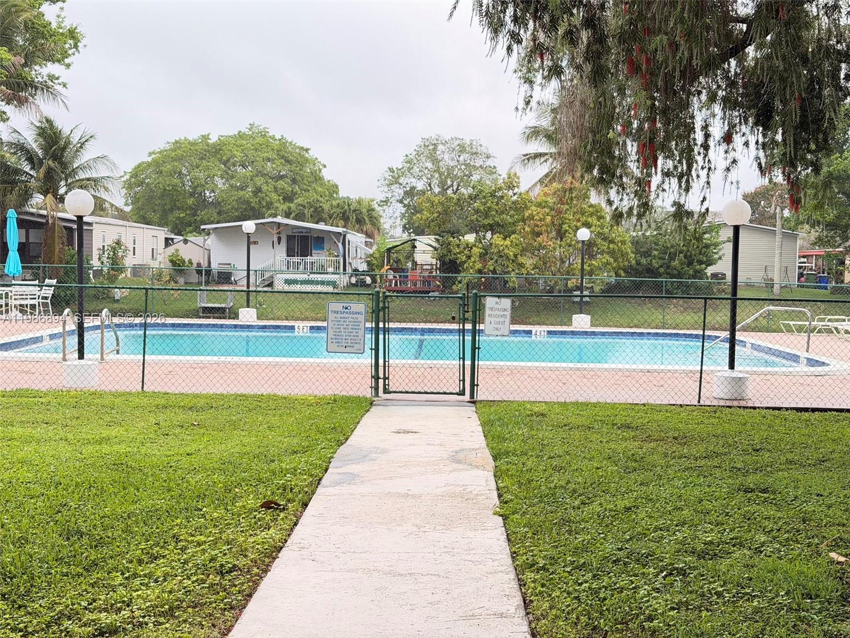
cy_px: 319
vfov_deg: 30.3
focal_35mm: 48
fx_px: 1179
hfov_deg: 39.7
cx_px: 425
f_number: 1.78
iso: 80
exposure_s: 1/747
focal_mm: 6.76
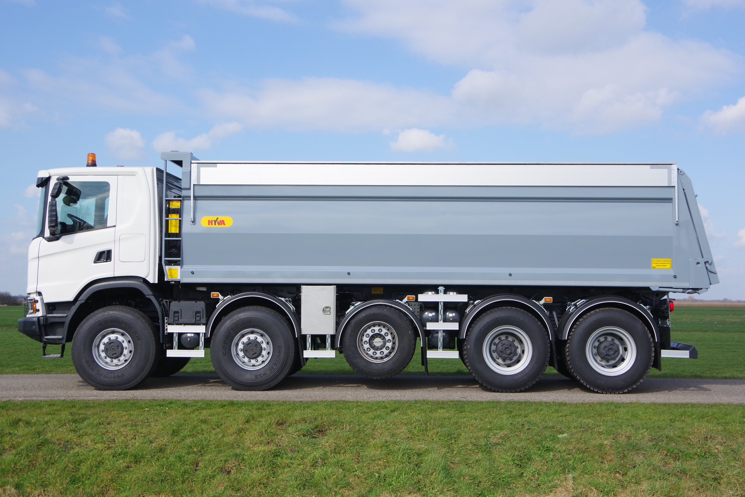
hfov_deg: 42.7
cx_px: 372
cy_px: 248
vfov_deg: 29.2
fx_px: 952
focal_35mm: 46
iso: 200
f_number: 6.3
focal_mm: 31
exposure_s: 1/400
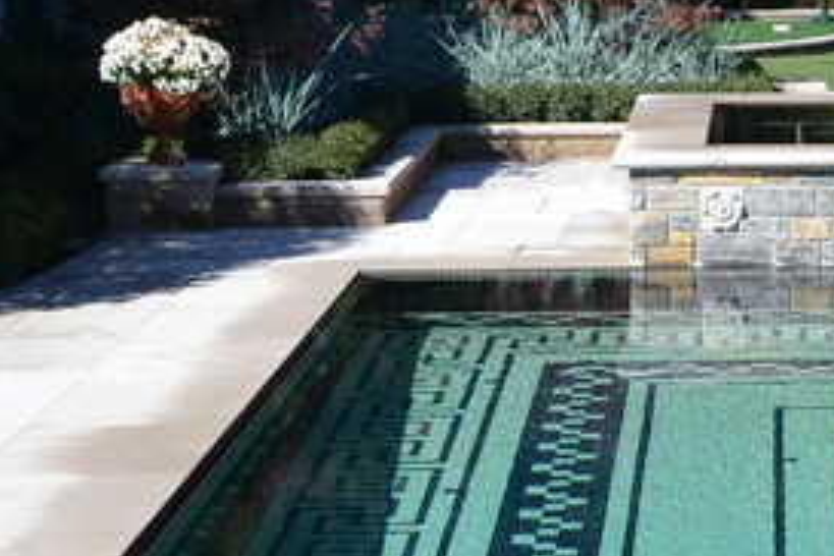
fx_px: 3313
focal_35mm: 143
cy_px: 512
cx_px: 1198
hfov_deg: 13.6
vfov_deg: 9.5
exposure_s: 1/250
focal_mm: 20
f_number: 8
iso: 100
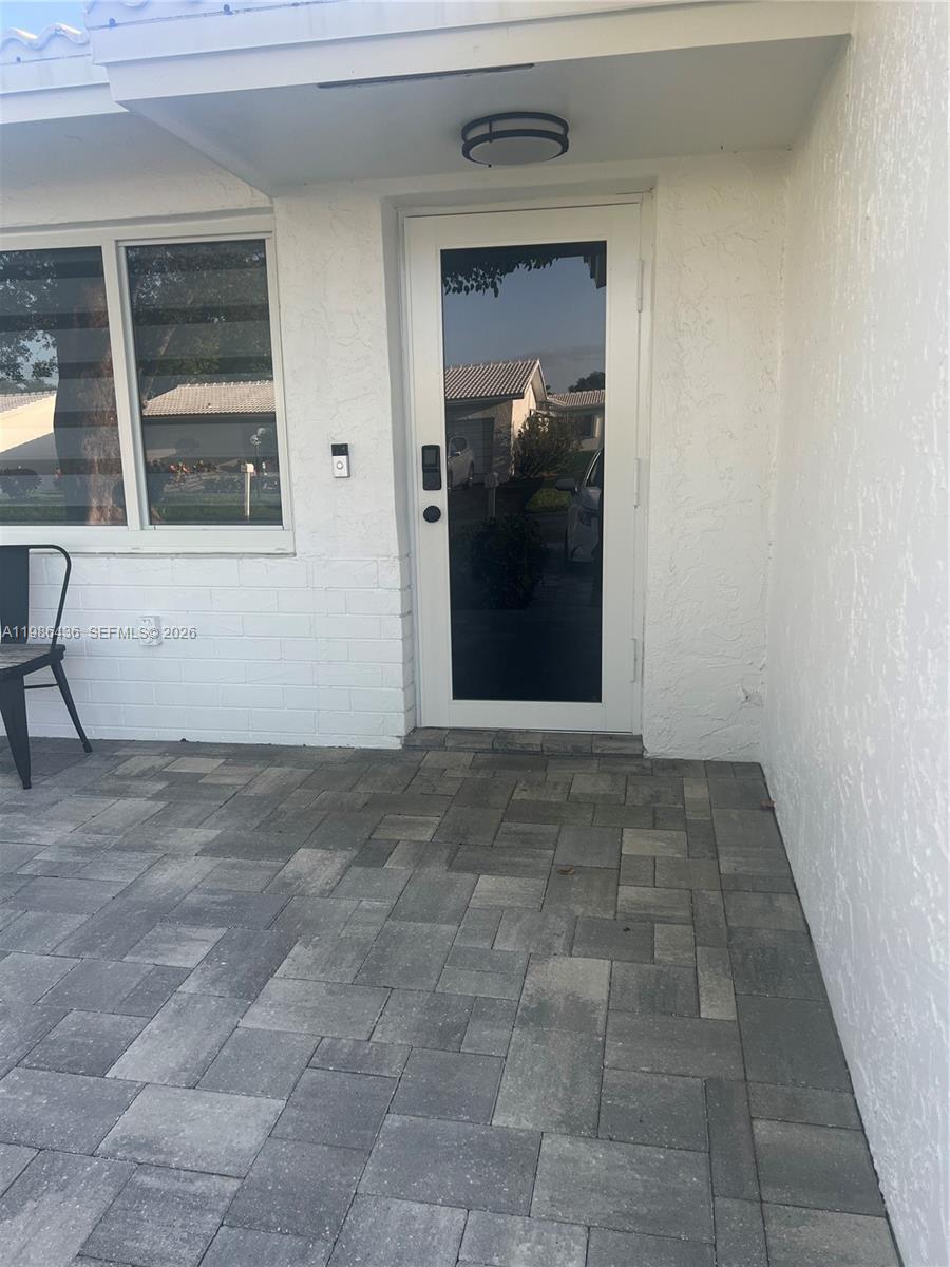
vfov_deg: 67.3
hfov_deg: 53.1
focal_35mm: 26
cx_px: 475
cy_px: 634
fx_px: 951
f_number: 1.5
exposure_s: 1/374
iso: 50
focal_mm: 5.7
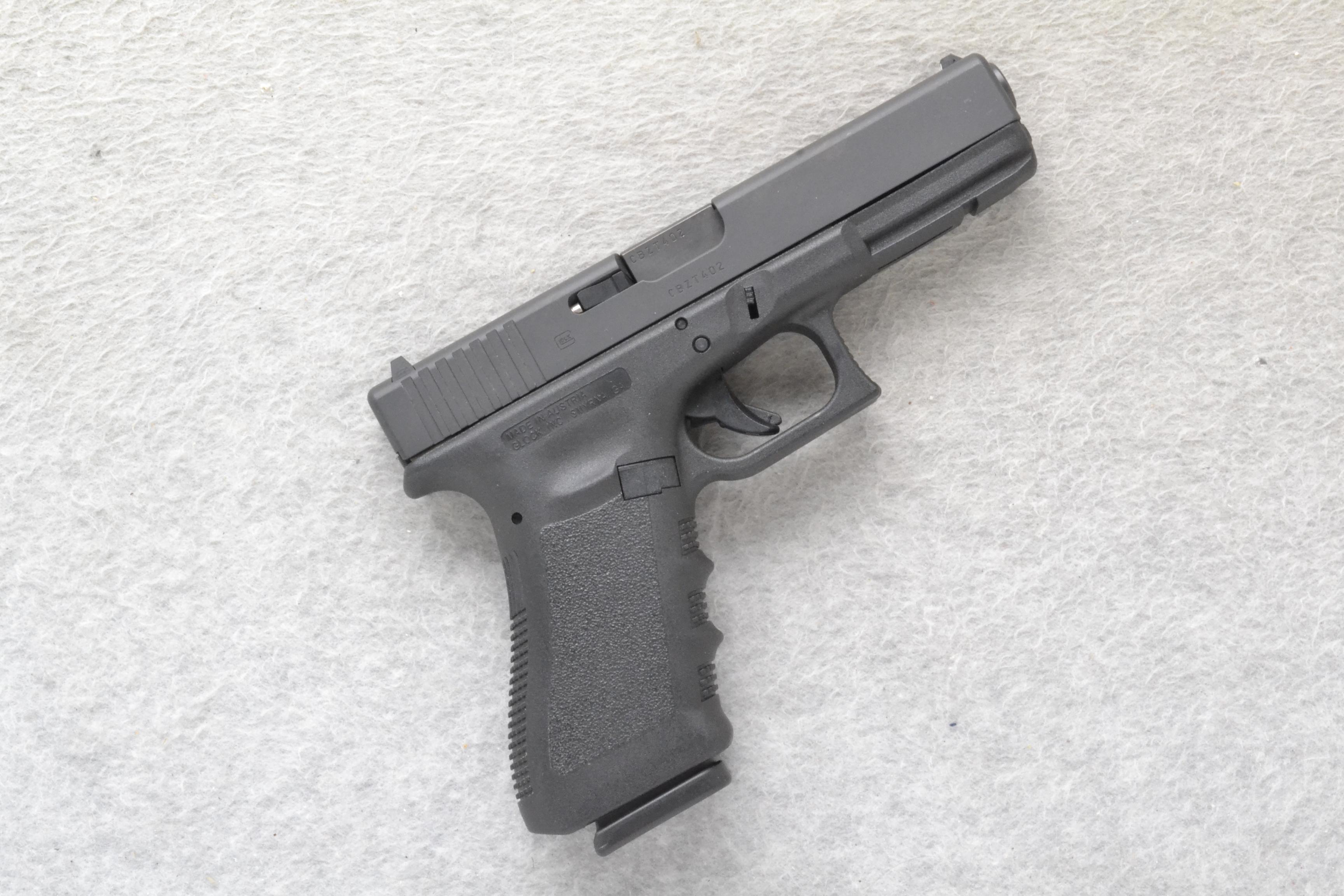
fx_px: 2352
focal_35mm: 63
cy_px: 448
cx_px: 672
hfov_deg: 31.9
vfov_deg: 21.6
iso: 3200
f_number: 20
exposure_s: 1/60
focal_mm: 42
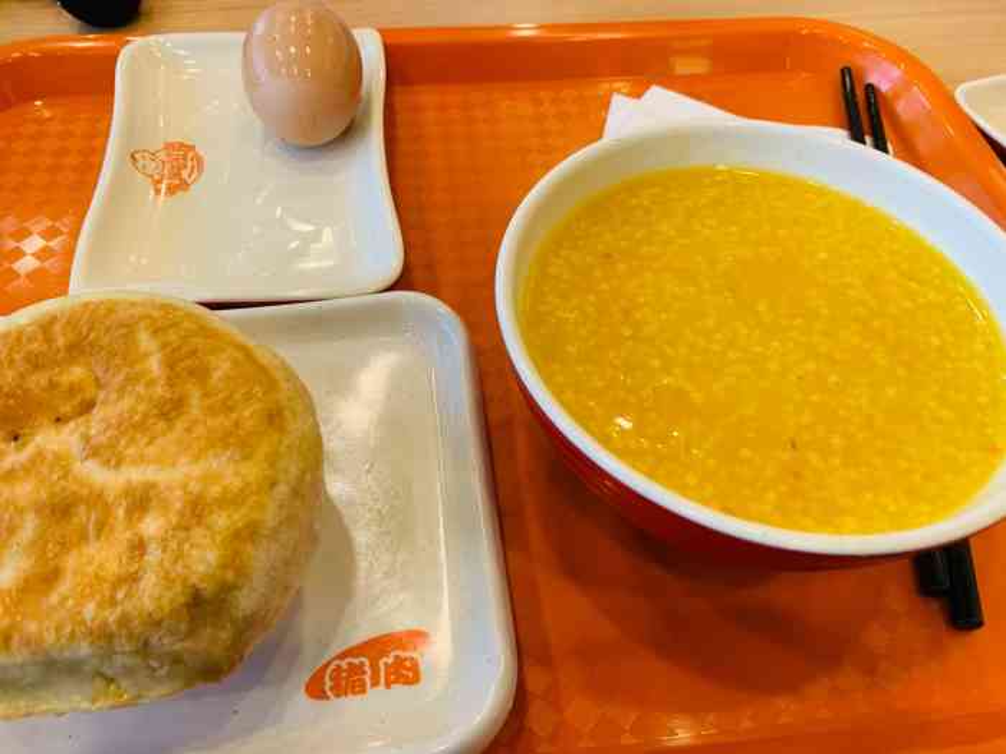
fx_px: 756
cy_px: 377
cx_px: 503
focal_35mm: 26
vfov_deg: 53.1
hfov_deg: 67.3
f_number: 1.8
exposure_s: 1/95
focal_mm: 4.25
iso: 100
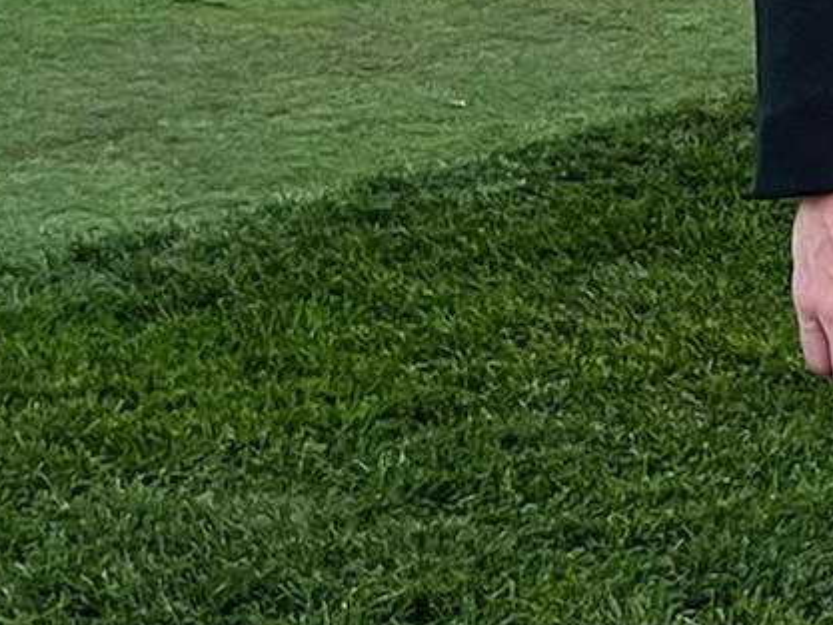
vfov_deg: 7.9
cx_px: 1628
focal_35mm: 187
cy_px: 82
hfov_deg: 9.9
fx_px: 4501
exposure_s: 1/60
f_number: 1.5
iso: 100
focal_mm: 5.7
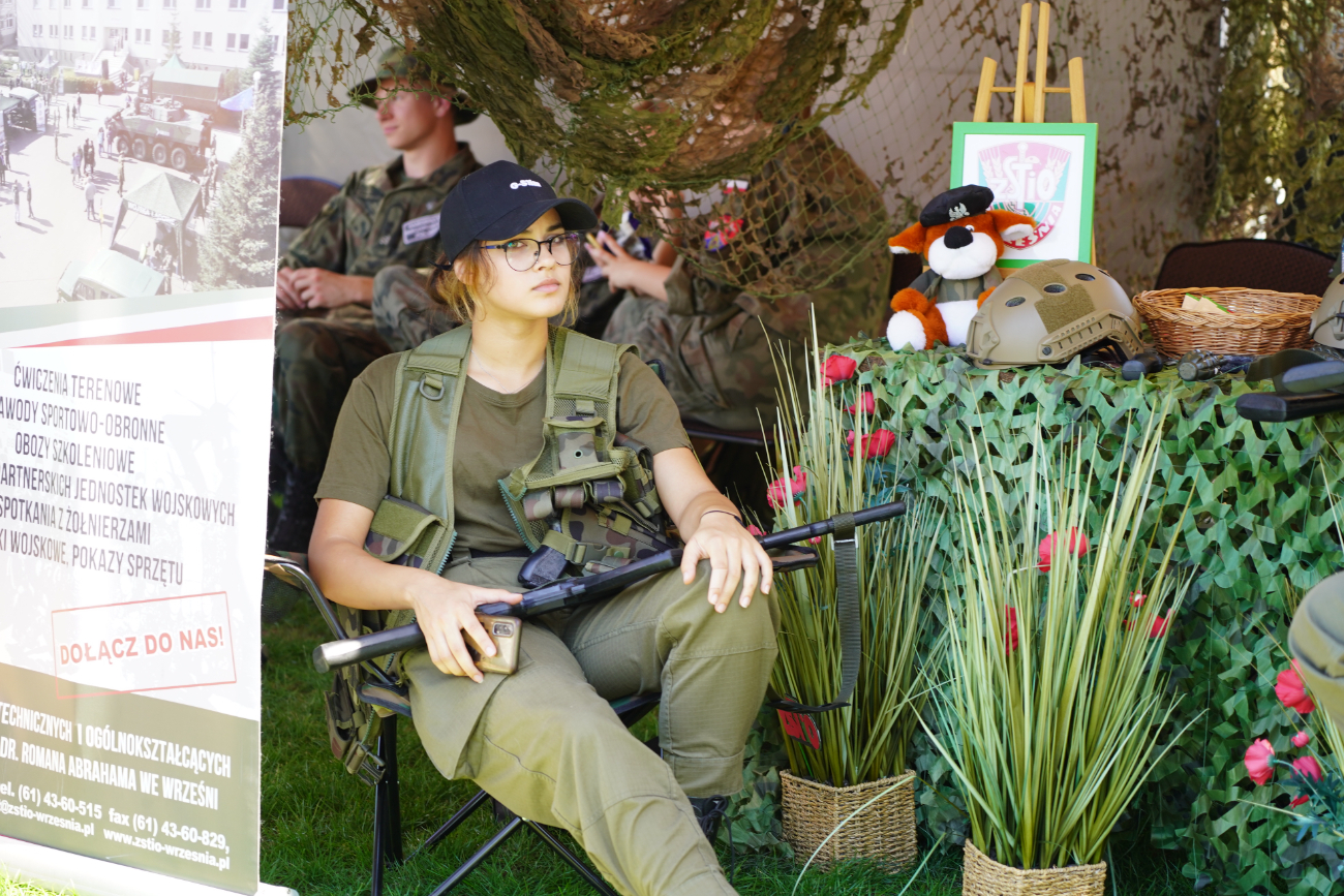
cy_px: 448
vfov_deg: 13.0
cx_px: 672
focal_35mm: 105
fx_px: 3920
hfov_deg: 19.5
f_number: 4
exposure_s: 1/125
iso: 200
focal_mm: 105
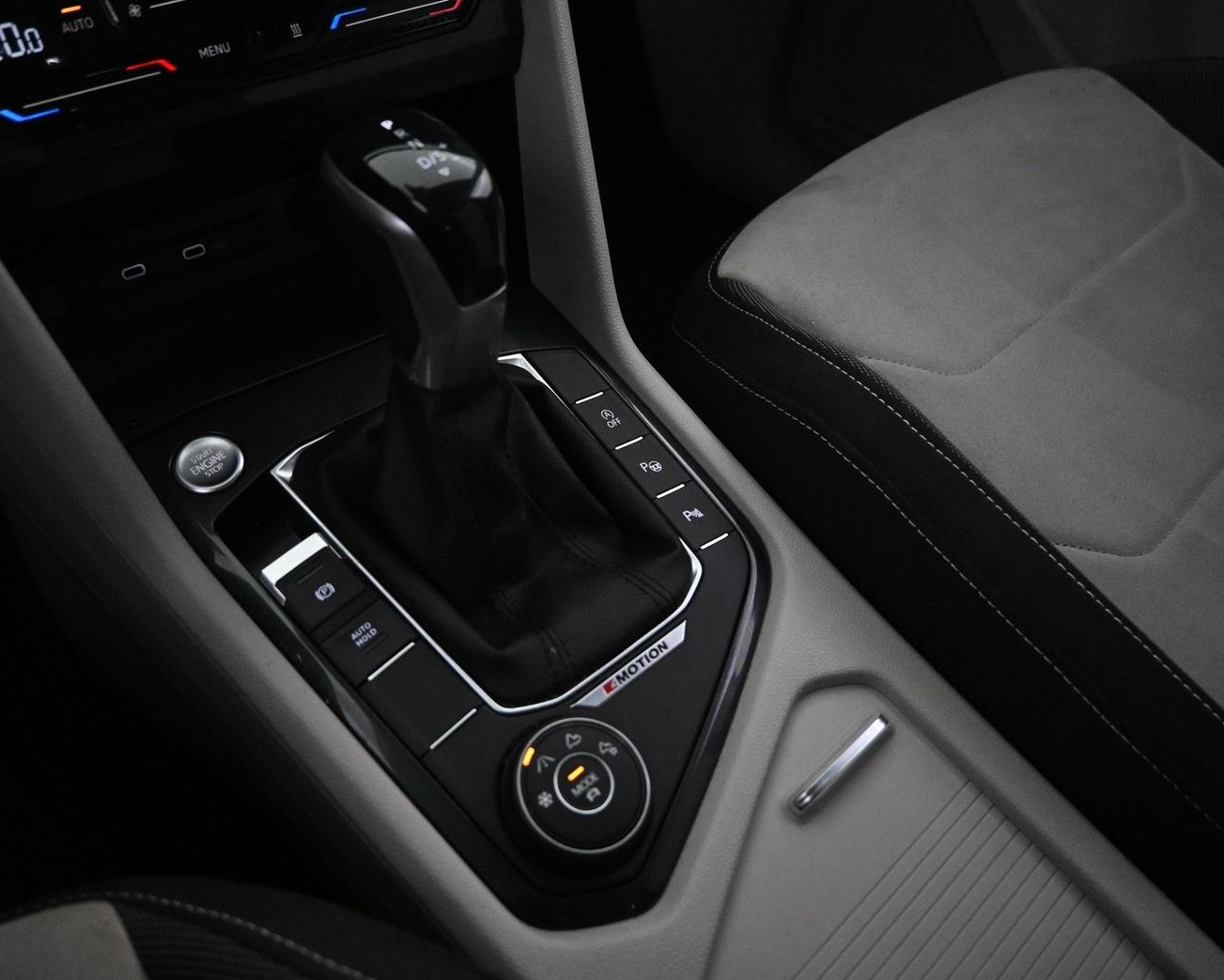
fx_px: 1015
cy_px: 490
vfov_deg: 51.5
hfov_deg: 61.9
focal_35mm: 28
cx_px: 524
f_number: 3.5
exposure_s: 1/160
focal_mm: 16
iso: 4000
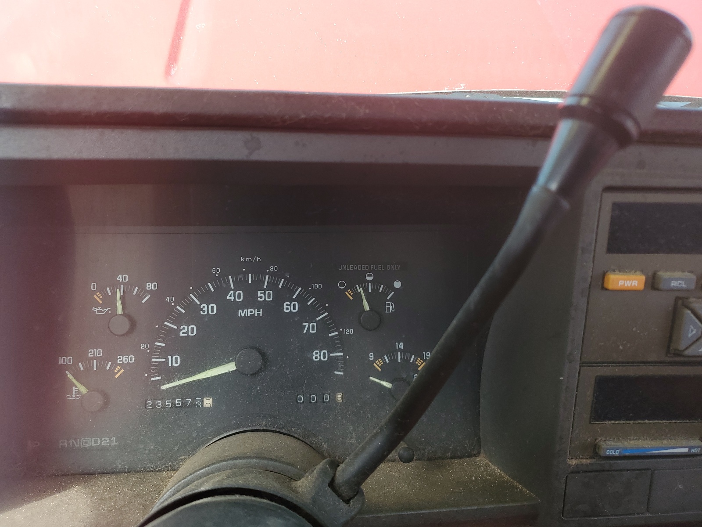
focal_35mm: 26
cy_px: 264
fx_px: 527
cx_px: 351
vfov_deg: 53.1
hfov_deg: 67.3
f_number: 1.5
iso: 50
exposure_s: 1/244
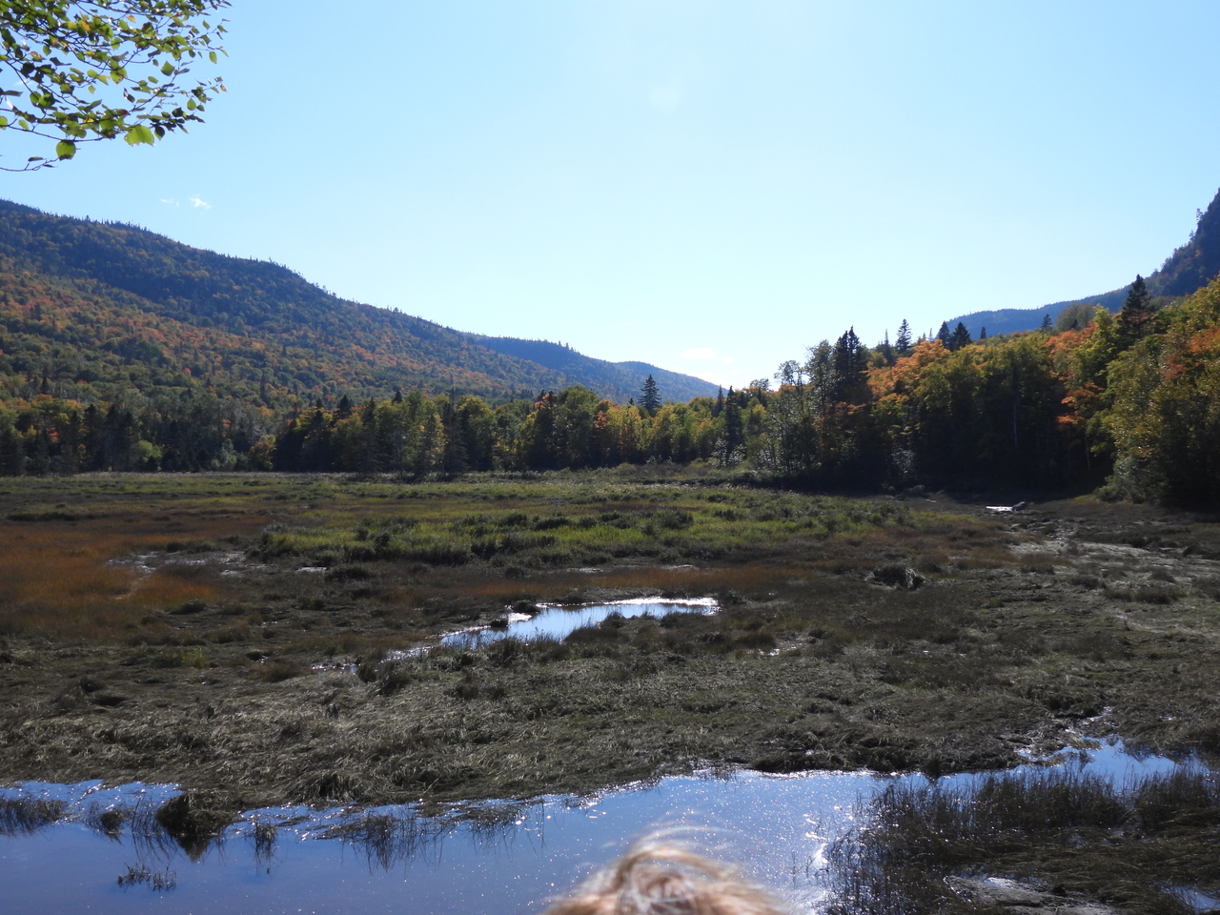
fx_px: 1234
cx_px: 610
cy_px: 458
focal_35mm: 35
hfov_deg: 52.6
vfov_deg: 40.7
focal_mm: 6.2
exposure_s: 1/1600
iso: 100
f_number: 3.2
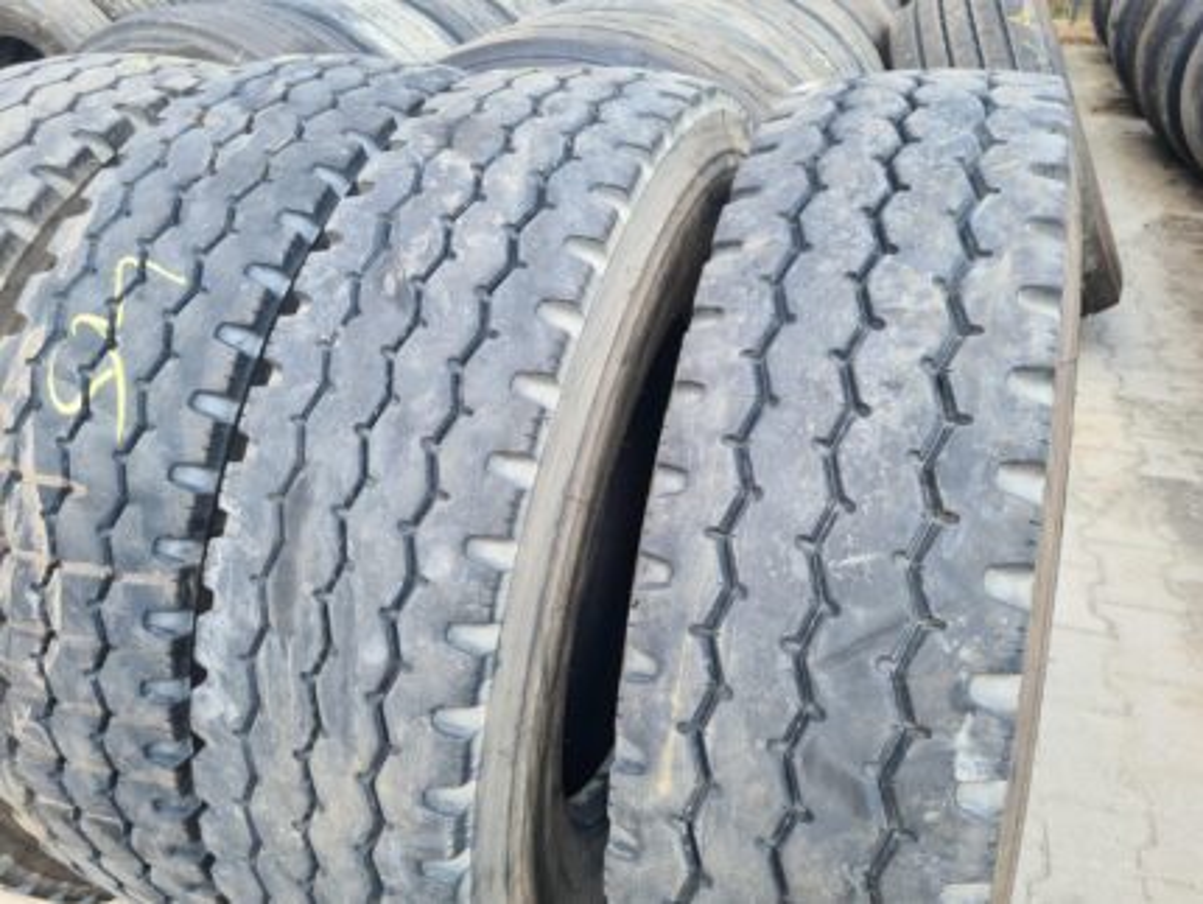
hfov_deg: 67.3
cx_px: 602
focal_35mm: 26
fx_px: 904
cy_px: 452
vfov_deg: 53.1
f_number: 1.8
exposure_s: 1/254
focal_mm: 5.4
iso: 50
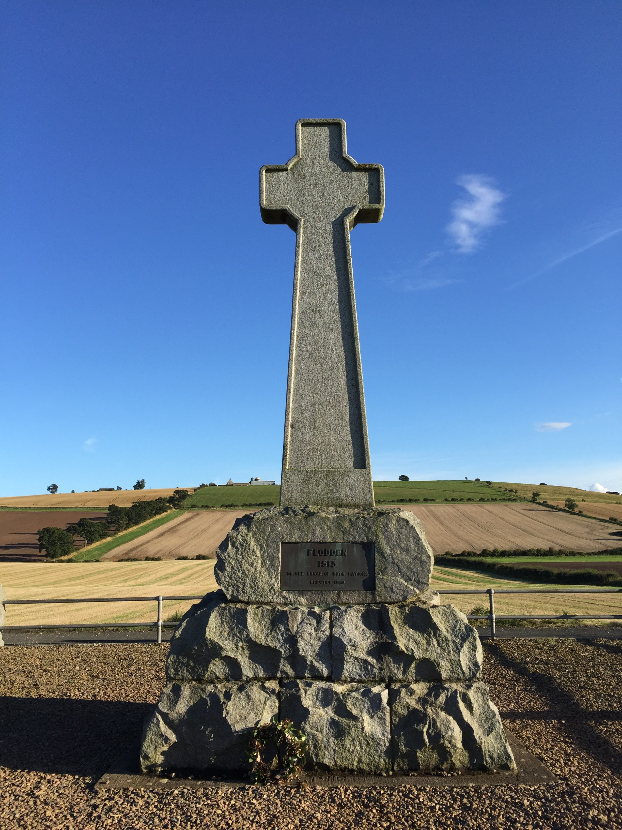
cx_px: 311
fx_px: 695
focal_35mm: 29
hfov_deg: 48.2
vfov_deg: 61.7
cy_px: 415
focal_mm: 4.15
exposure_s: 1/1319
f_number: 2.2
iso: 32
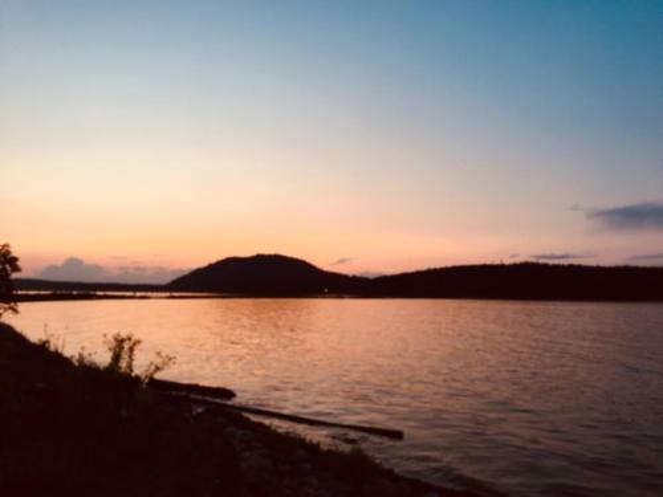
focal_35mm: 29
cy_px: 248
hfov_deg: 61.7
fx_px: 555
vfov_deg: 48.2
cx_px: 332
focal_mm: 4.15
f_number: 2.2
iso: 25
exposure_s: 1/120
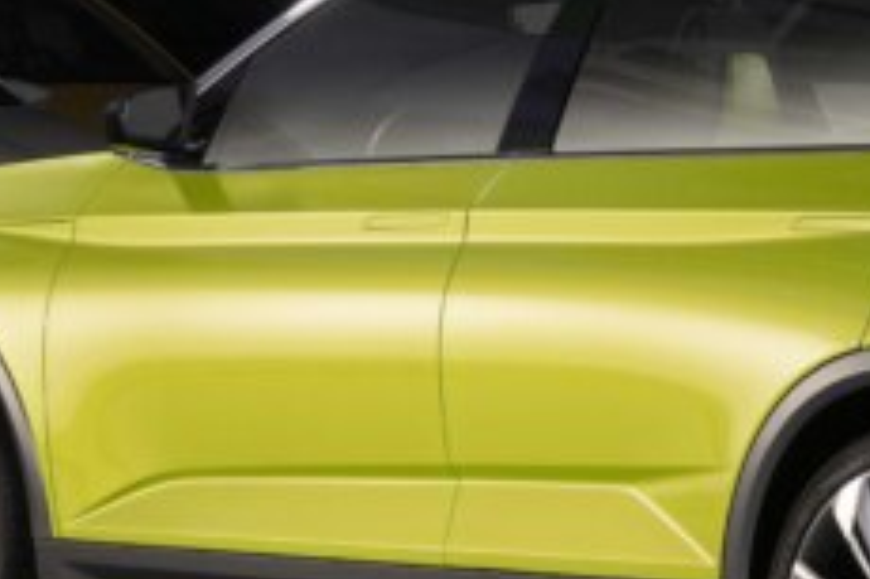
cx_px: 862
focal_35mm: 234
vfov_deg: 5.9
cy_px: 174
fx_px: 5651
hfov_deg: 8.8
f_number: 13
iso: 400
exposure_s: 1/2
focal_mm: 70
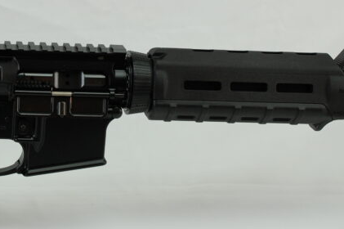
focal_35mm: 114
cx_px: 44
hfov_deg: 17.7
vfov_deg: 12.0
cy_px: 80
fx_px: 1088
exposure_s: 1/80
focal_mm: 40
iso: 400
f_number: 4.5
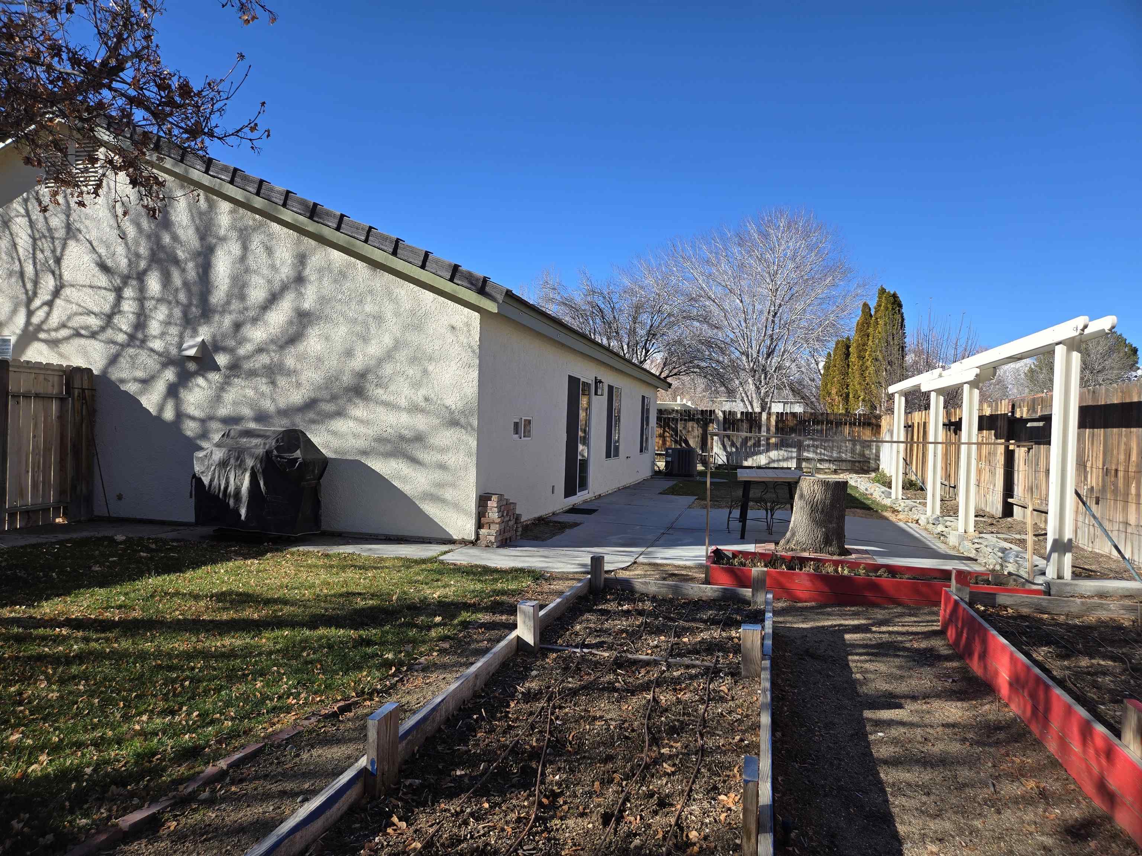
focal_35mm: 23
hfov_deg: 73.9
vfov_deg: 58.9
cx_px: 571
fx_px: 759
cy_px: 428
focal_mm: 5.4
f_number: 1.8
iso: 25
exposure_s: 1/1468
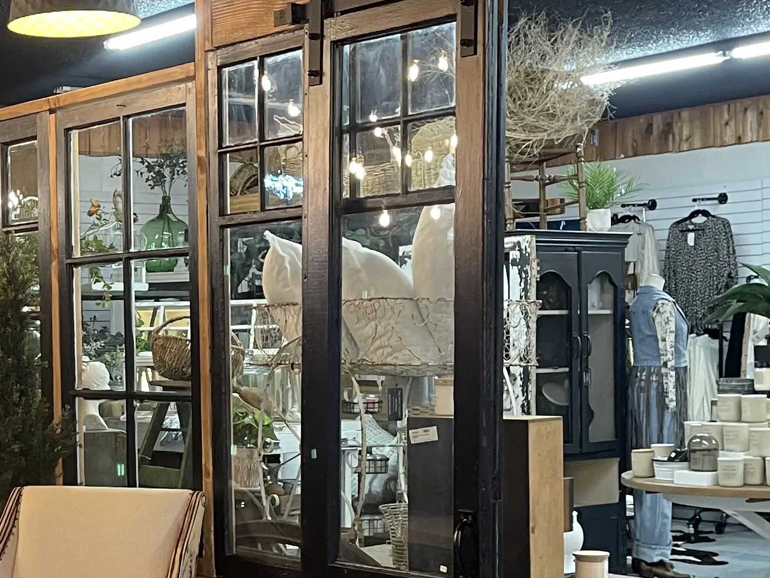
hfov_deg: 26.1
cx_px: 20
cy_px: 370
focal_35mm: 71
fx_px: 1579
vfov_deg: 20.7
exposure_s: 1/60
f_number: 1.6
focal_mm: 5.1
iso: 200
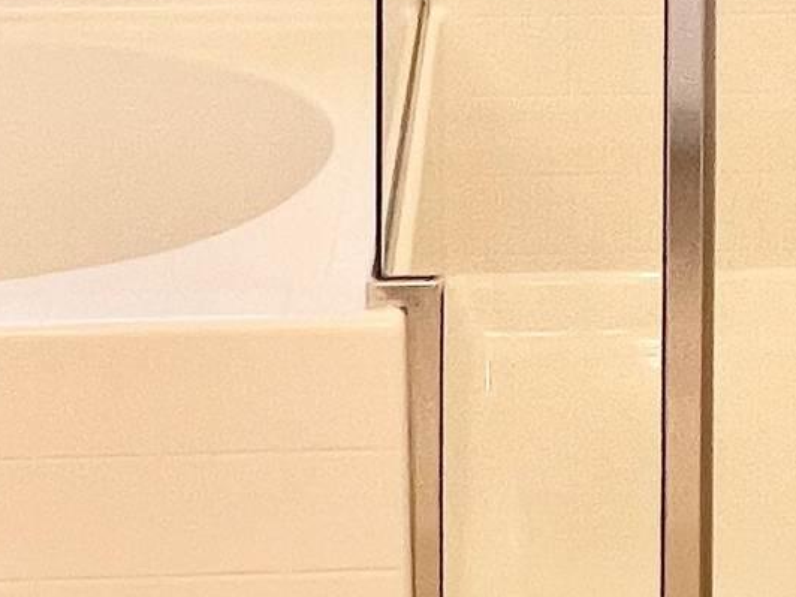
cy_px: -525
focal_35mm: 75
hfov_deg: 25.7
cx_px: 603
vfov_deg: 16.1
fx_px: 1725
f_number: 1.8
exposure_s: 1/201
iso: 32
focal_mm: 1.57
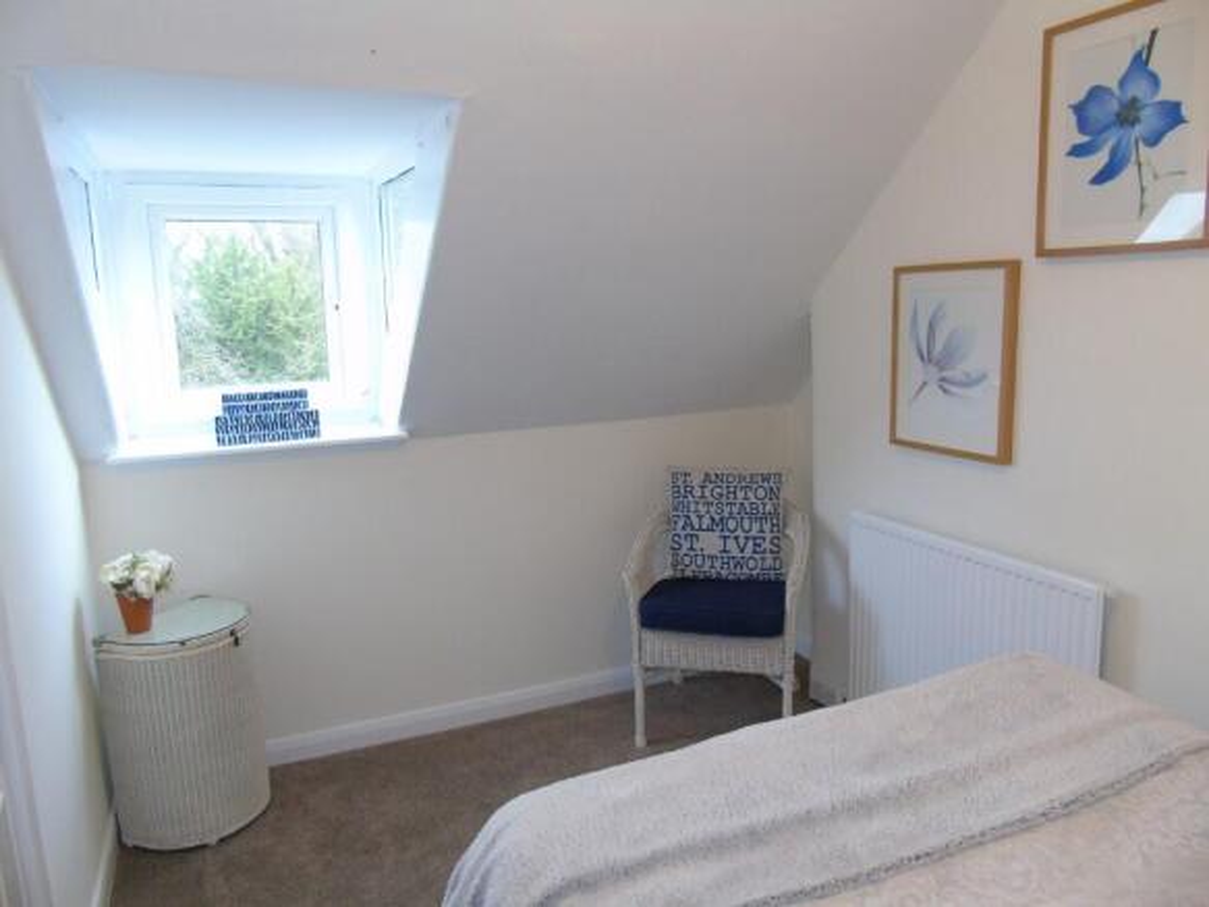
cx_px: 604
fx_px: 873
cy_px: 454
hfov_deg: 69.4
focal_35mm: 25
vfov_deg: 54.9
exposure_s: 1/30
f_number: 3.4
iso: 200
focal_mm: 4.4
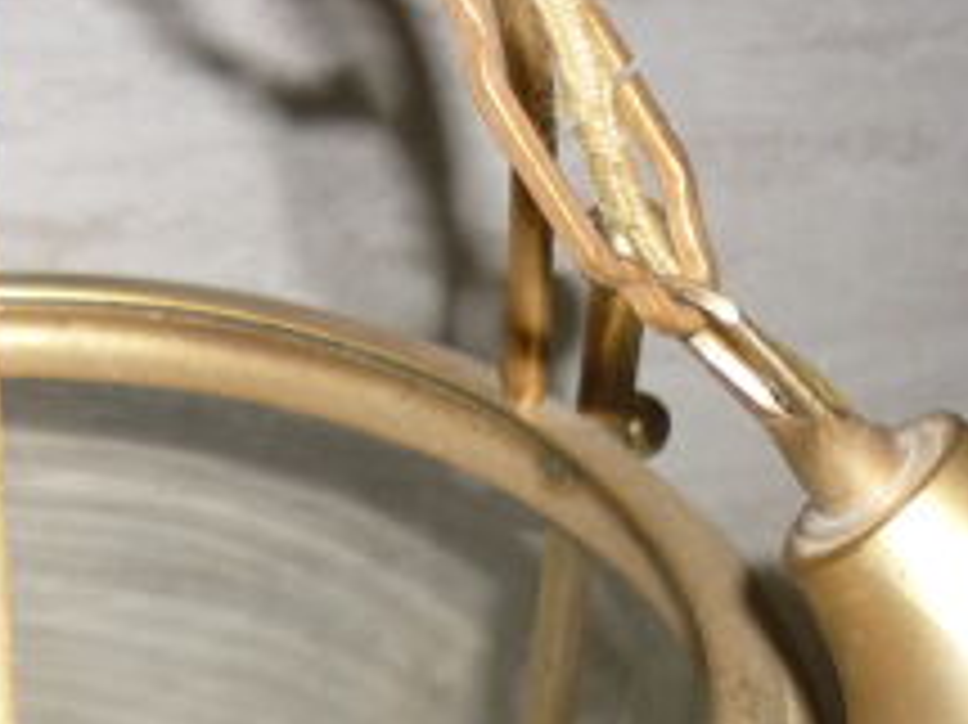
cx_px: 23
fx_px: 2571
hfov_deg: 20.7
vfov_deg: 15.4
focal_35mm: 92
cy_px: 886
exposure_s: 1/30
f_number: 2.8
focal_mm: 5.5
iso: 100
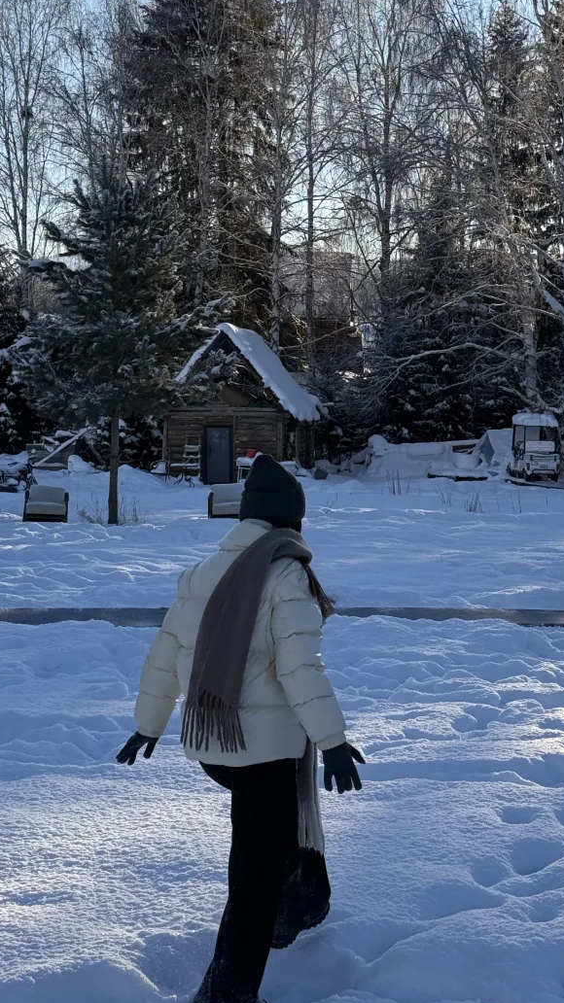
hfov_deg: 16.5
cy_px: 337
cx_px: 292
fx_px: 1942
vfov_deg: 28.8
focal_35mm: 73
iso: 64
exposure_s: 1/4329
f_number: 1.78
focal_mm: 6.76
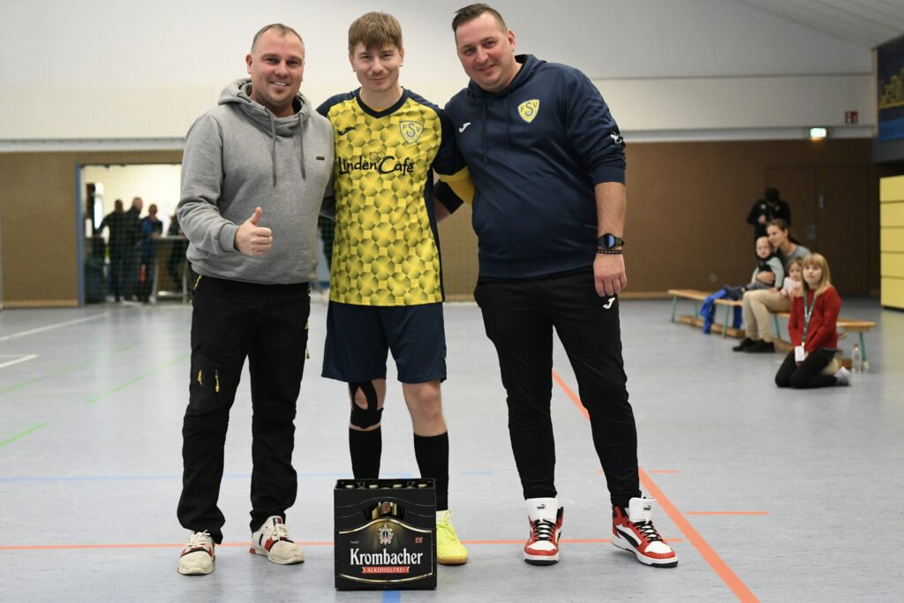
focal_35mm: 46
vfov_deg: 29.3
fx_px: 1155
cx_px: 452
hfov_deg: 42.7
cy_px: 302
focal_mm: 46
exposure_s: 1/640
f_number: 2.8
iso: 6400
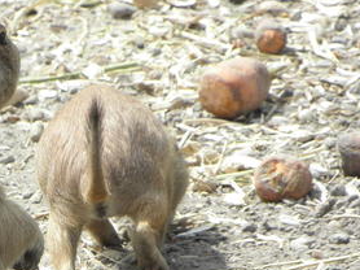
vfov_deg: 1.2
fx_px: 12417
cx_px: 18
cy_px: 297
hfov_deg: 1.7
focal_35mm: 1195
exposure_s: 1/250
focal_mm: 92.48
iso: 125
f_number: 5
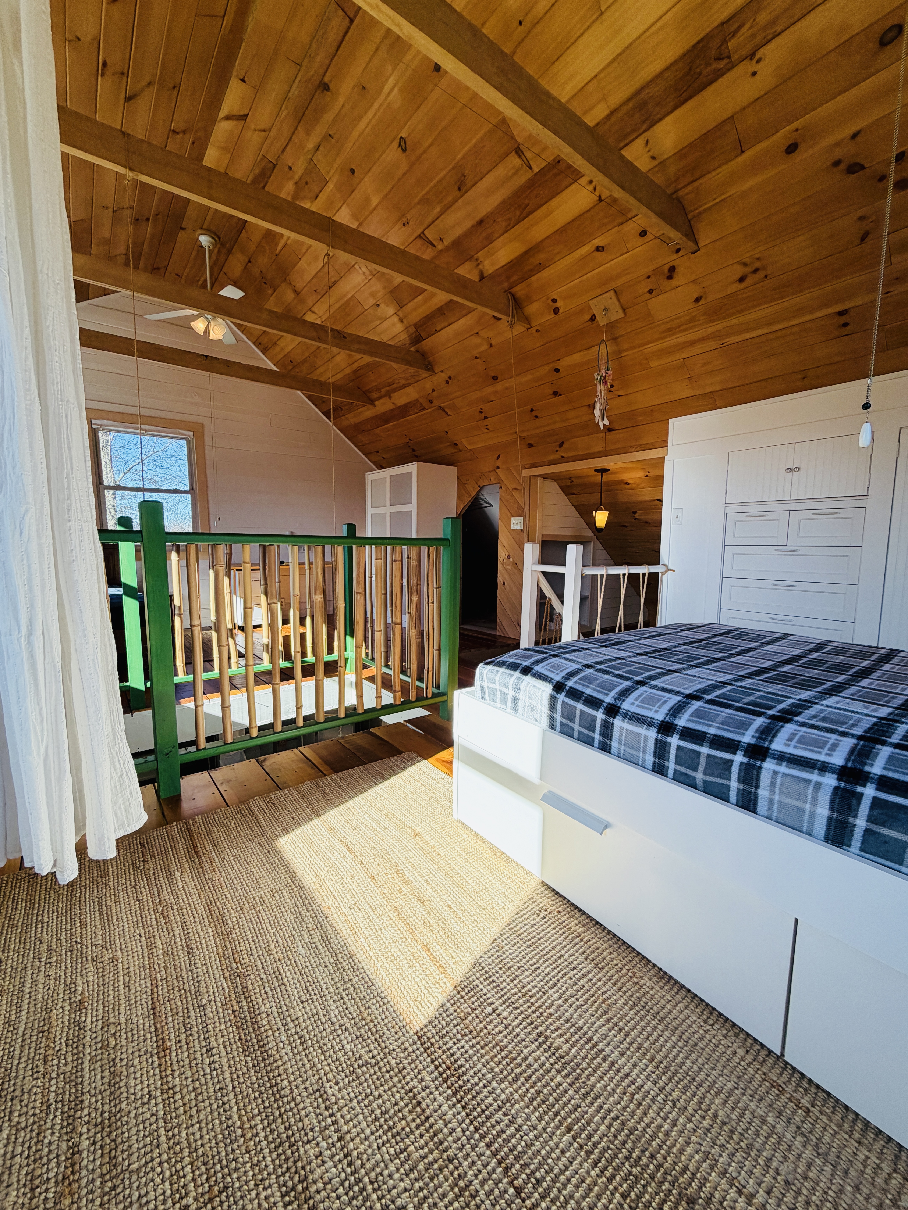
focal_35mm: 14
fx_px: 490
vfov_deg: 102.1
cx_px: 454
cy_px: 605
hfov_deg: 85.7
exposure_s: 1/187
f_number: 2.2
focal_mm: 2.22
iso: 64
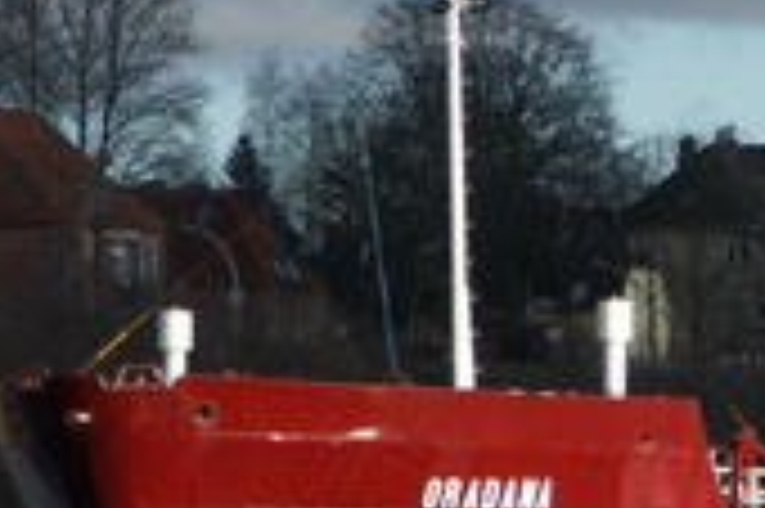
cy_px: 238
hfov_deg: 4.0
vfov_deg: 2.7
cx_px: 900
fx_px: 10933
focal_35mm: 515
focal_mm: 100
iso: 100
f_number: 6.3
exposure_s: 1/500
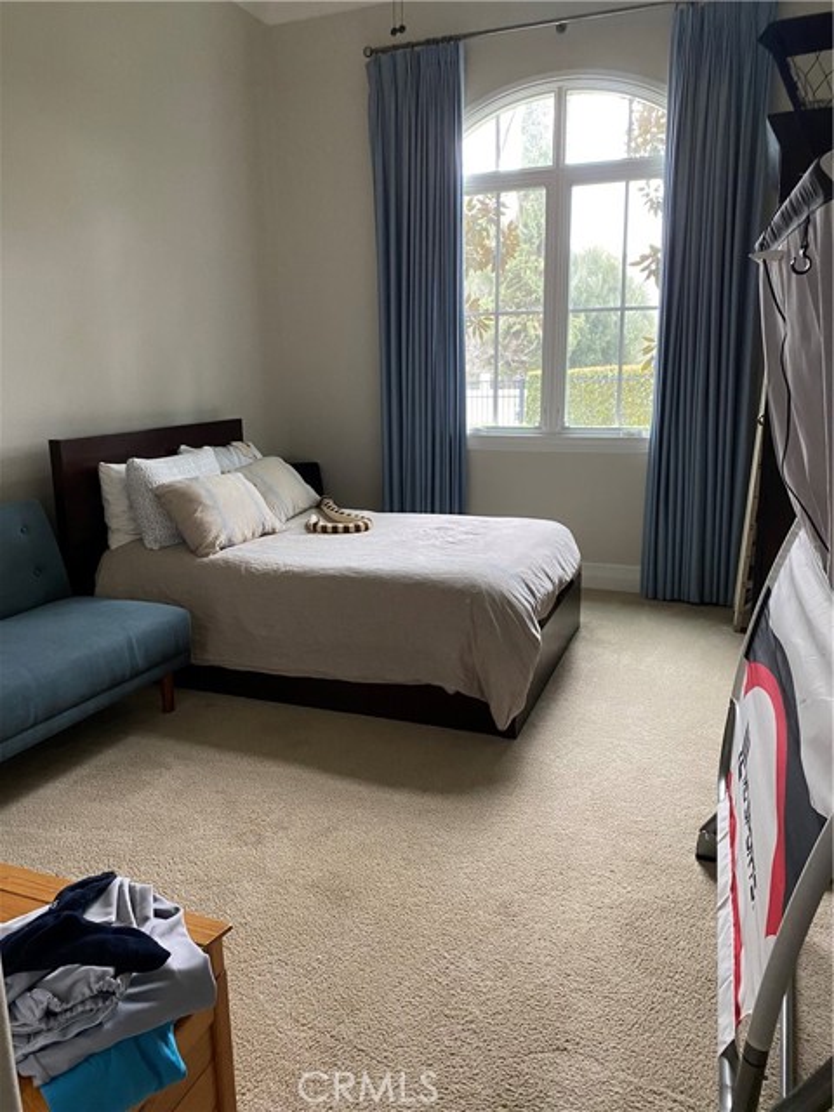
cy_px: 556
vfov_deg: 67.3
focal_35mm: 26
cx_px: 417
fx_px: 835
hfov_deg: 53.1
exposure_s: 1/60
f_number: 1.8
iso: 250
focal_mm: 4.25
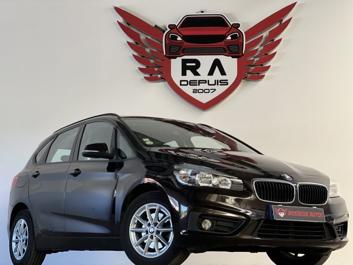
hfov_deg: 25.3
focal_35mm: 77
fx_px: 785
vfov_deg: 19.1
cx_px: 176
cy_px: 132
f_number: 2.8
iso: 250
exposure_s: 1/115
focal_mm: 9
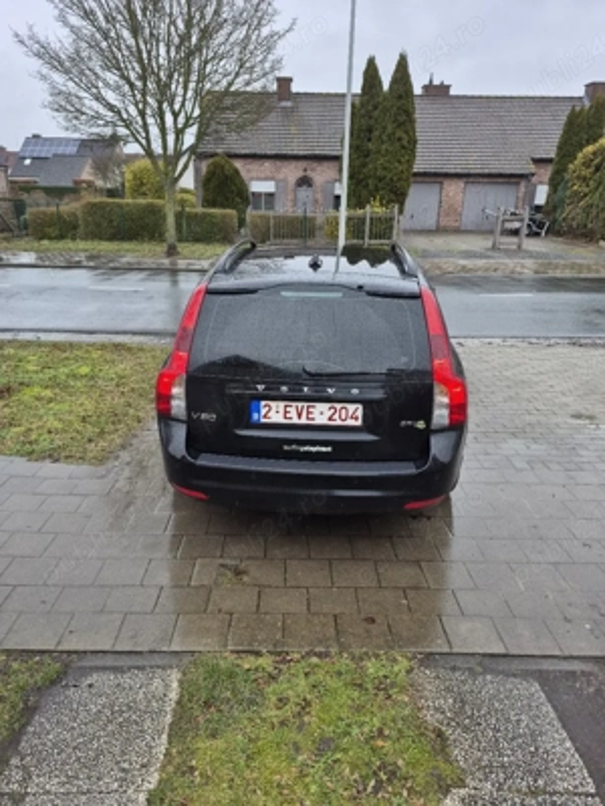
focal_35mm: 23
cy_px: 403
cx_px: 302
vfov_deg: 73.9
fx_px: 536
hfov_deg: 58.9
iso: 50
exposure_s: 1/182
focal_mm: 5.4
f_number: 1.8
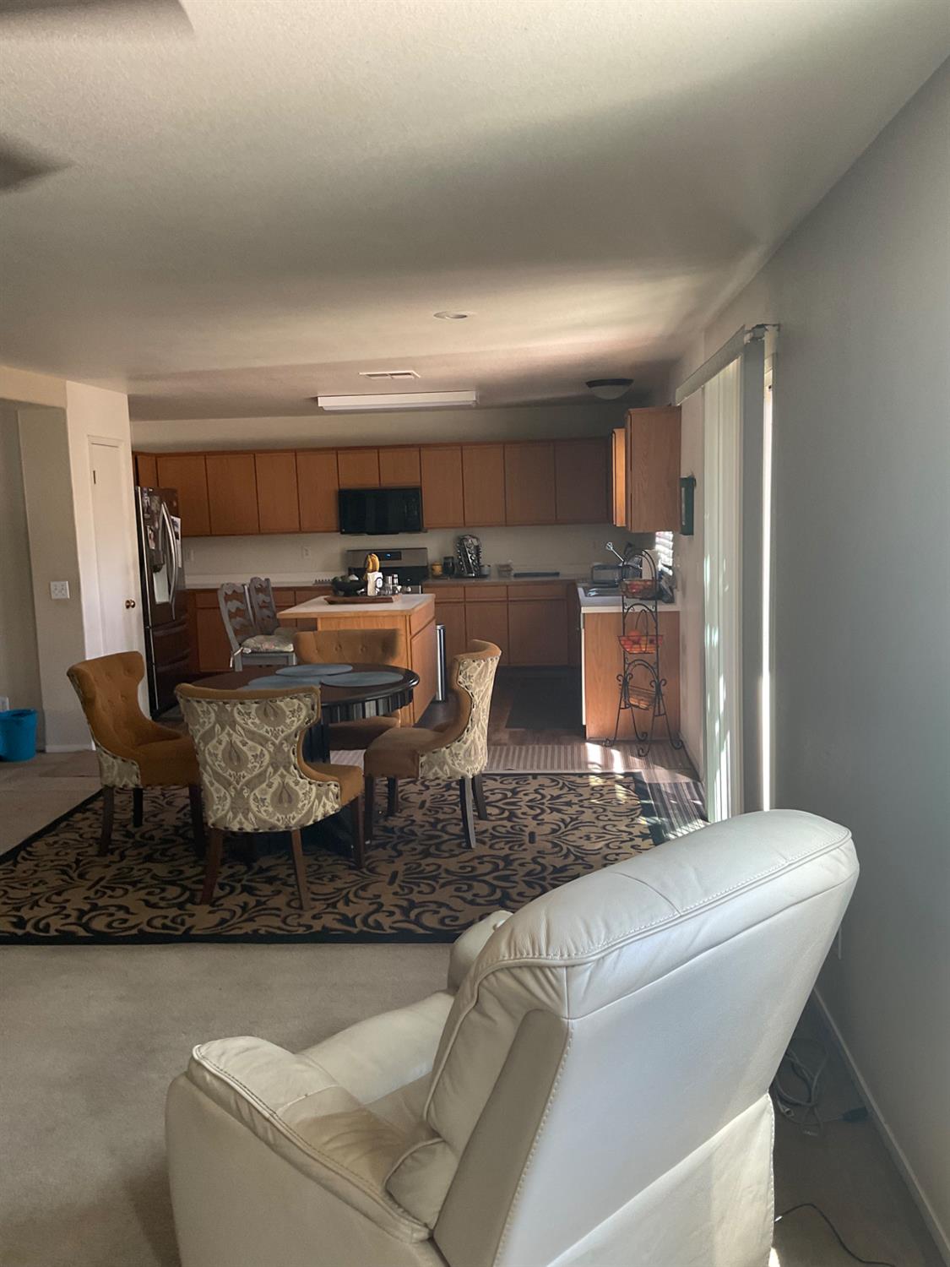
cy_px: 634
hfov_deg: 48.2
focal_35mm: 29
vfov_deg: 61.7
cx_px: 475
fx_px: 1061
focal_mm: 3
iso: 80
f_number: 1.8
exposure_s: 1/60
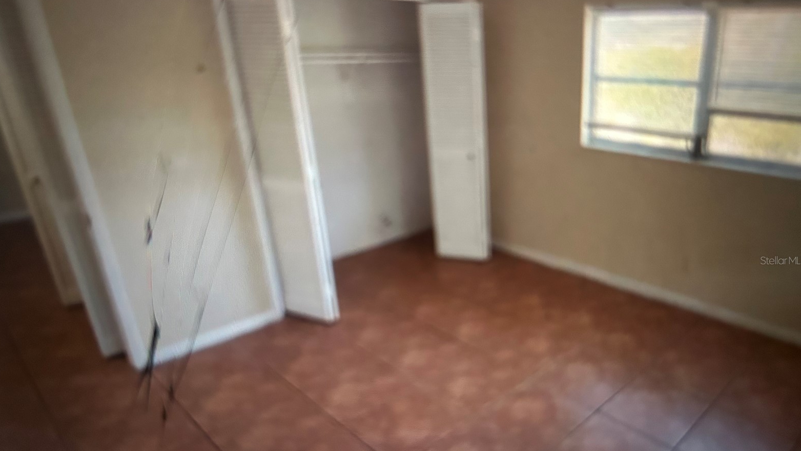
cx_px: 399
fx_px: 616
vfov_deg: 40.1
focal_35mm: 29
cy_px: 260
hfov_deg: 66.1
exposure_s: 1/41
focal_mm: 5.7
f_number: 1.5
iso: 500
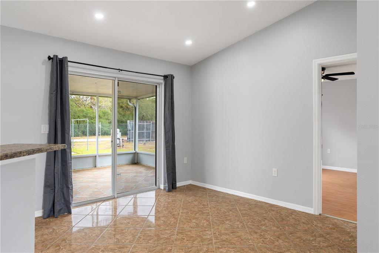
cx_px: 190
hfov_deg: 73.8
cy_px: 126
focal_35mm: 24
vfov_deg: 53.1
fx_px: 253
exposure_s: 1/25
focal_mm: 24
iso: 500
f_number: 8
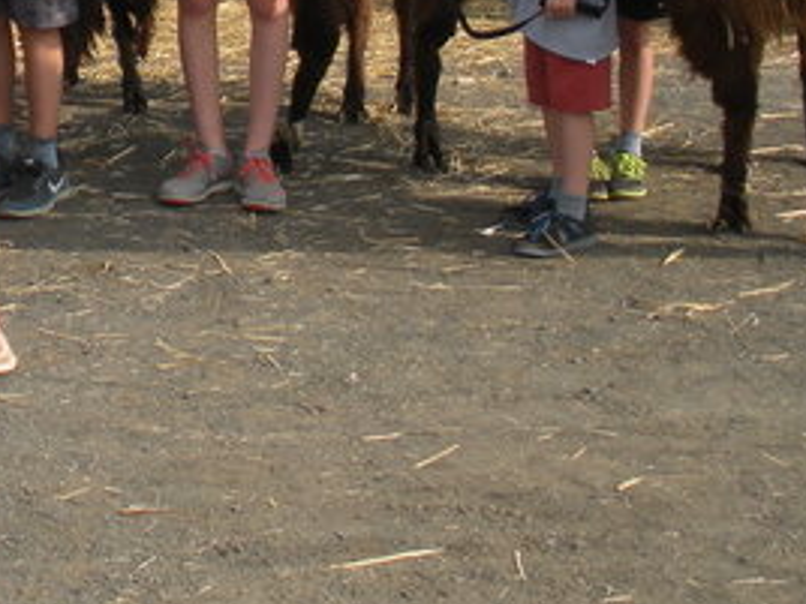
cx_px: -111
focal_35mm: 94
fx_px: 2189
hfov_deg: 19.8
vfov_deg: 15.2
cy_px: -123
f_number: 3.5
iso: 64
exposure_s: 1/319
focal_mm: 6.3
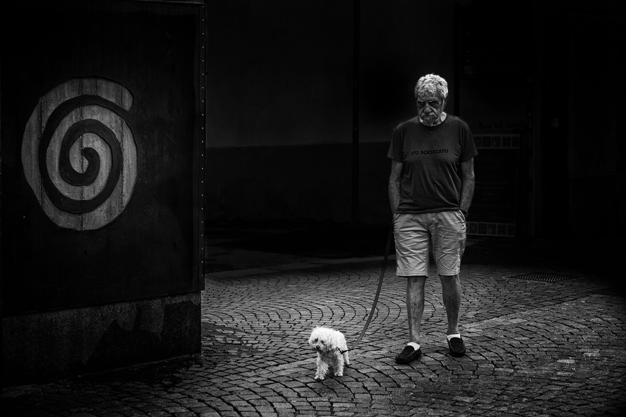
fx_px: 1530
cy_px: 208
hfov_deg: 23.1
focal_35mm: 88
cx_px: 313
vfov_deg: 15.5
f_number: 7.1
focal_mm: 58.9
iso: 800
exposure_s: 1/280
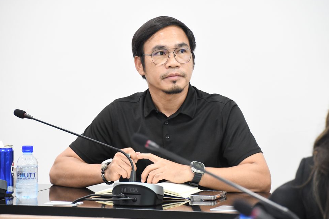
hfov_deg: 9.0
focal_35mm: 229
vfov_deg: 6.0
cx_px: 172
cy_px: 106
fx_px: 2093
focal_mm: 145
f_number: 6
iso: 4500
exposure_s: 1/50
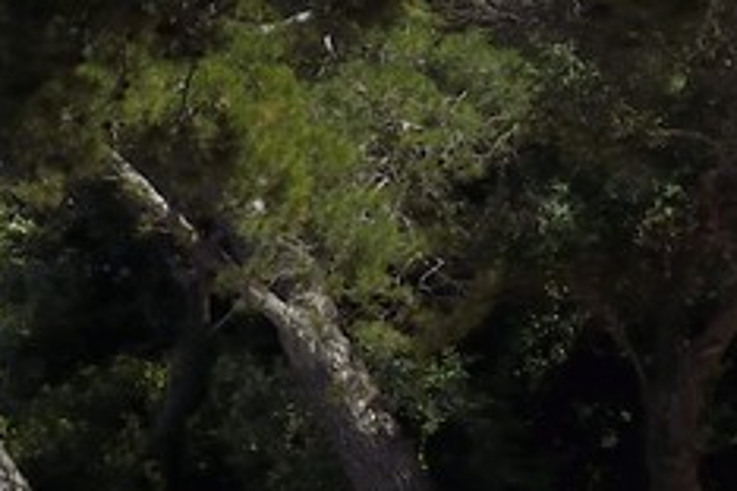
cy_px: 442
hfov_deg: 6.2
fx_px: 6162
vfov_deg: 4.6
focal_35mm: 301
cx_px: -1546
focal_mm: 44
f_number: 16
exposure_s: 1/250
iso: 200
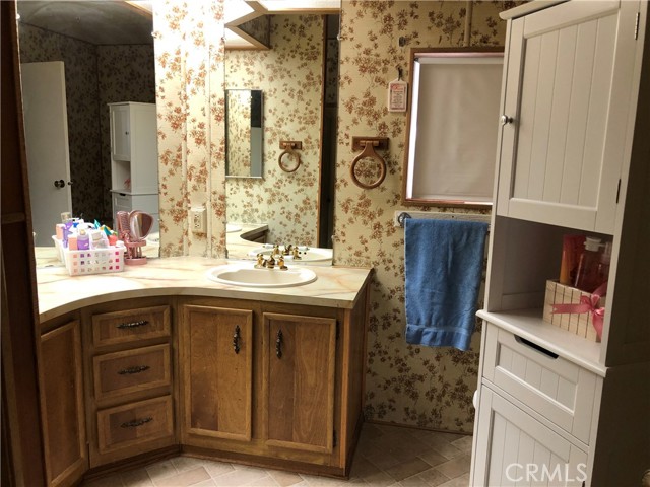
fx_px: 526
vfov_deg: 49.7
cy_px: 244
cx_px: 325
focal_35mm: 28
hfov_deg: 63.4
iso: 40
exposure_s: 1/24
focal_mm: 3.99
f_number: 1.8
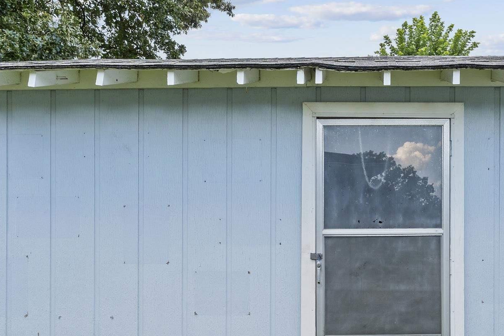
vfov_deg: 42.1
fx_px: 434
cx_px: 349
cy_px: 205
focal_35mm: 31
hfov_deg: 58.4
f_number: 9
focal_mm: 10
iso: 200
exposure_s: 1/15
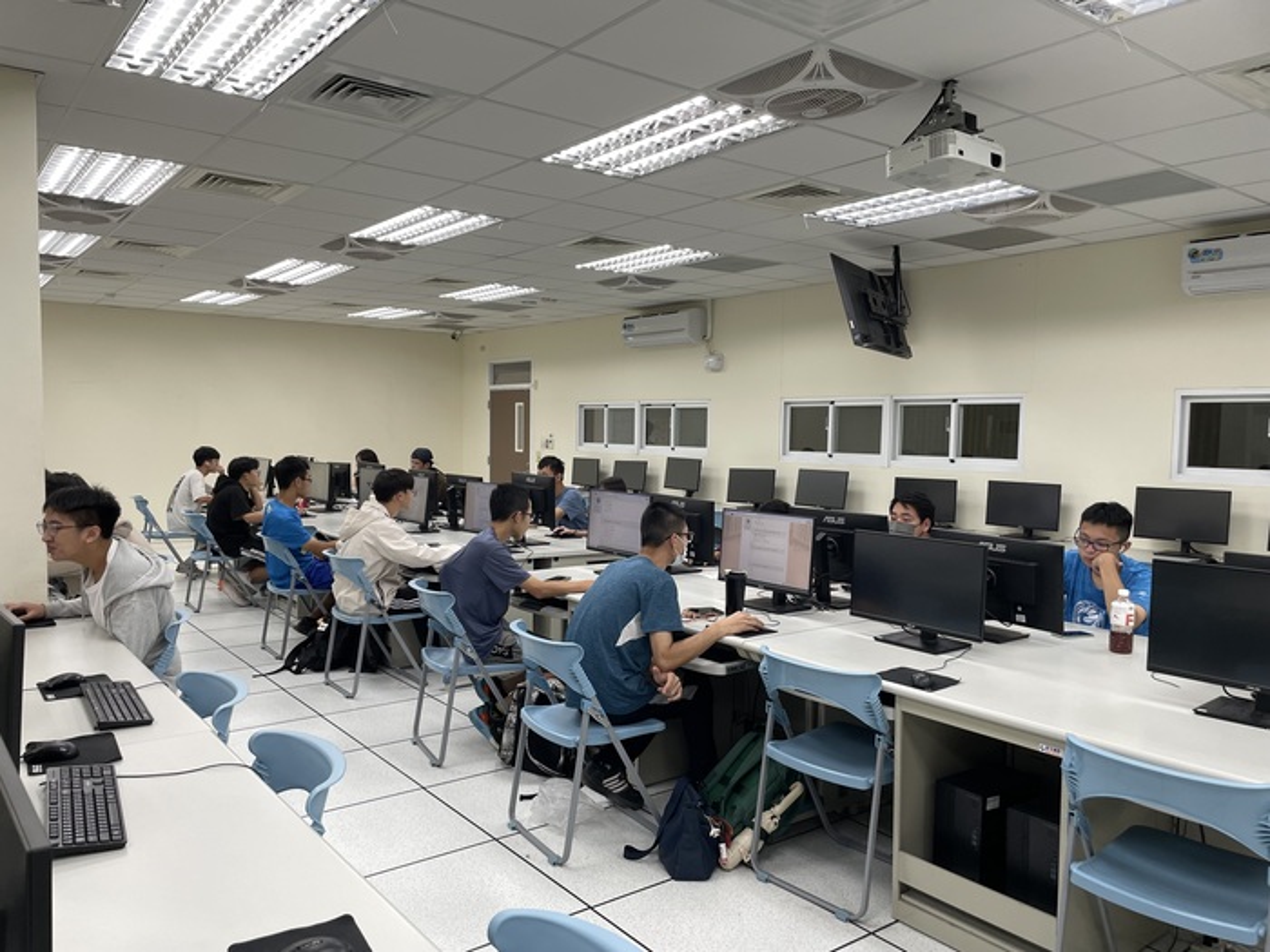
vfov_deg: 53.1
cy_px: 476
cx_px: 635
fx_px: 954
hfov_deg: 67.3
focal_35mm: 26
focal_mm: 4.2
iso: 64
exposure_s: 1/120
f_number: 1.6
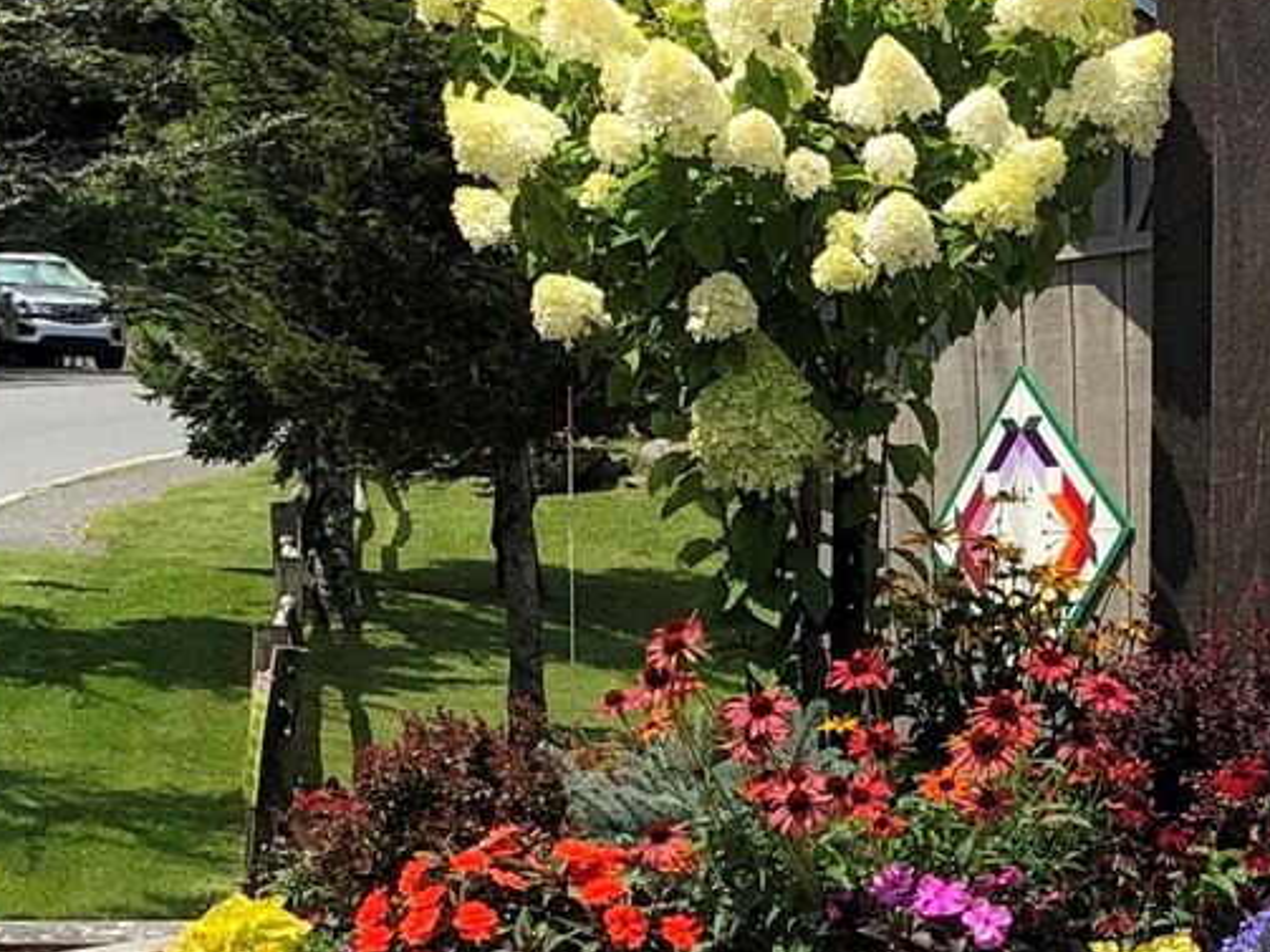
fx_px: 4181
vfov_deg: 12.8
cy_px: 1013
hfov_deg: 16.8
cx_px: 1338
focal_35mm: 114
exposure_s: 1/1946
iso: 20
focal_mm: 3.99
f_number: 1.8
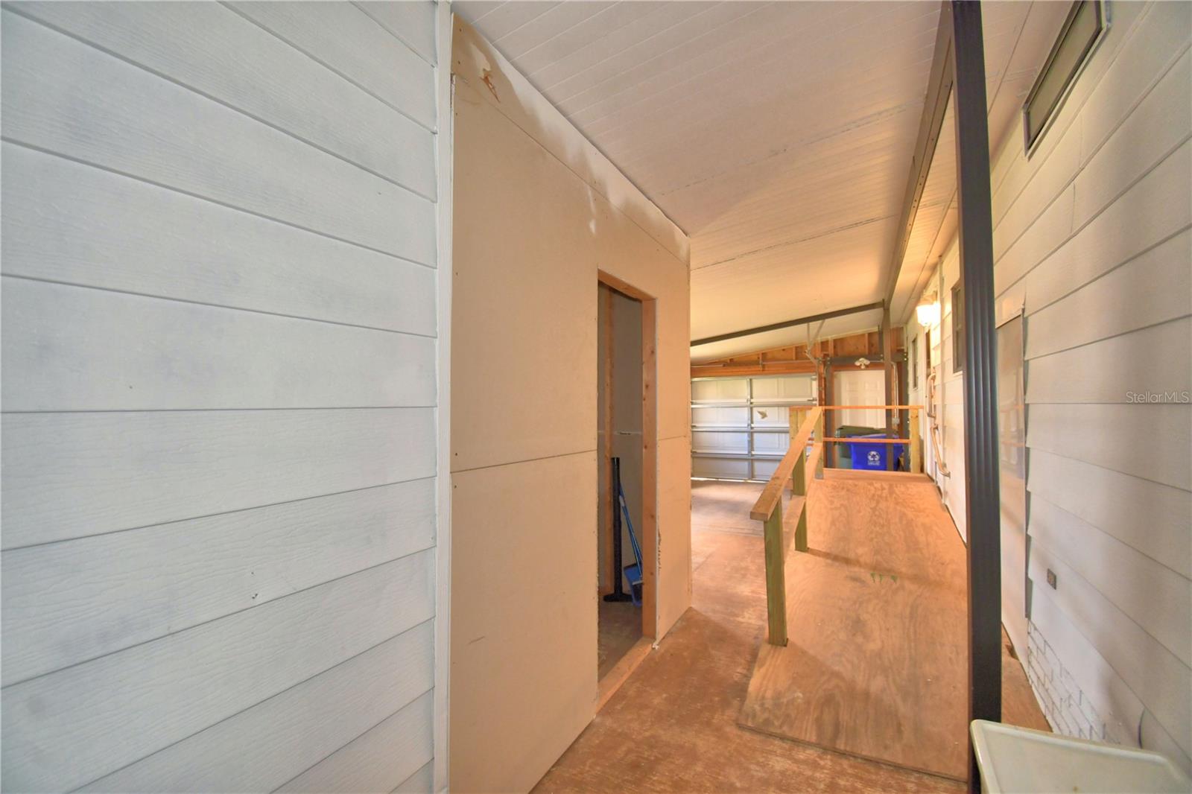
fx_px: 497
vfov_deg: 77.3
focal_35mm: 15
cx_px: 596
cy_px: 397
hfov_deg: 100.4
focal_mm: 10
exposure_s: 1/30
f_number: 4.5
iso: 640
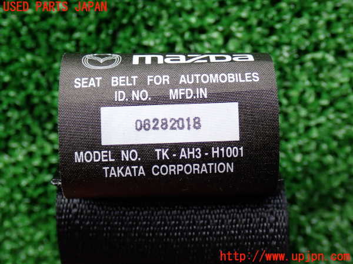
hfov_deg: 35.5
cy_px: 132
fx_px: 551
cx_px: 176
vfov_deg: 27.0
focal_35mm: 54
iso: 125
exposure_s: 1/100
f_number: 3.3
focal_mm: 9.65
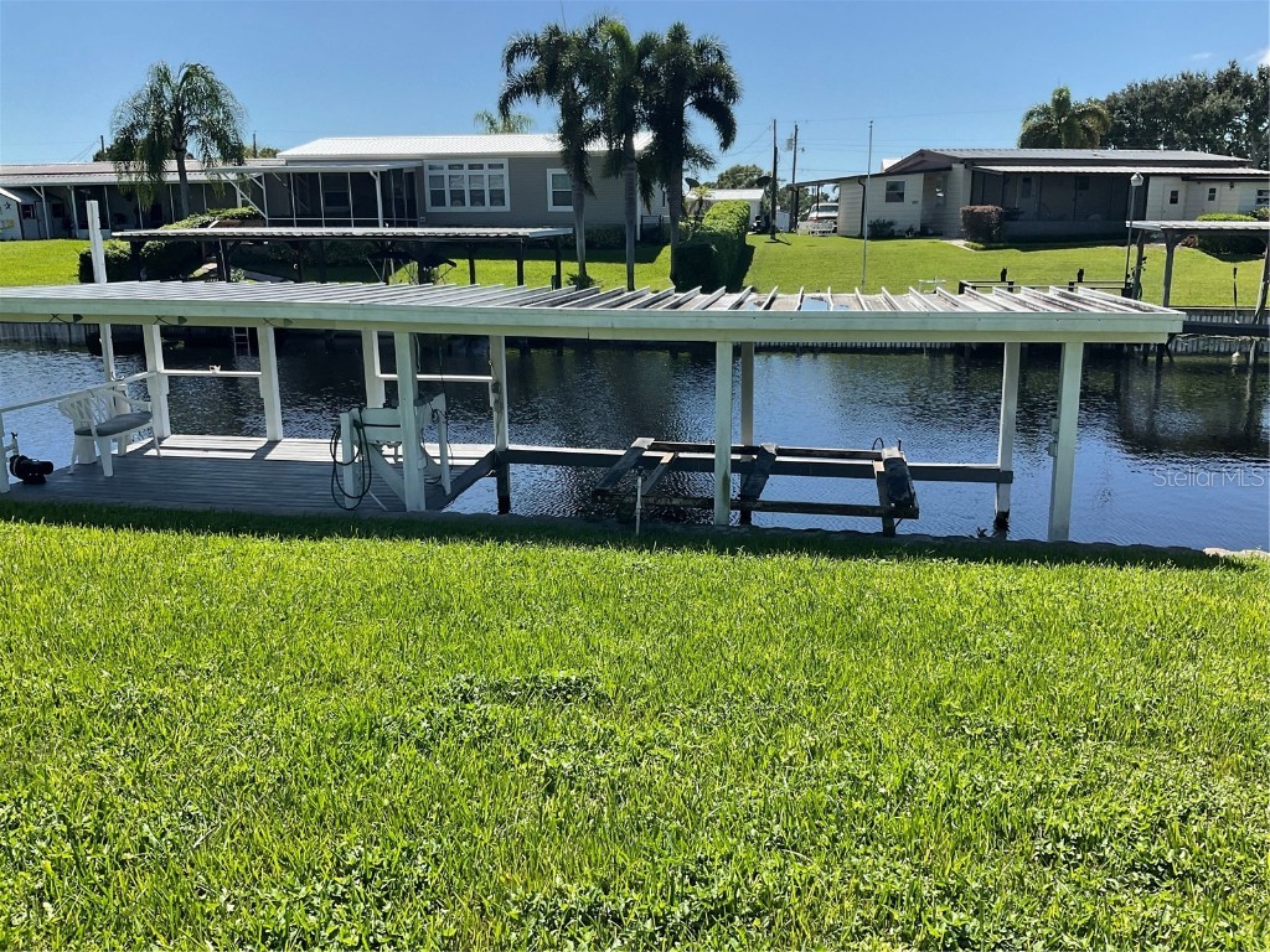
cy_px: 476
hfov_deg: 61.7
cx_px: 635
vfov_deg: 48.2
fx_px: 1064
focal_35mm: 29
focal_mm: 3
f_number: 1.8
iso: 16
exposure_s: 1/1577
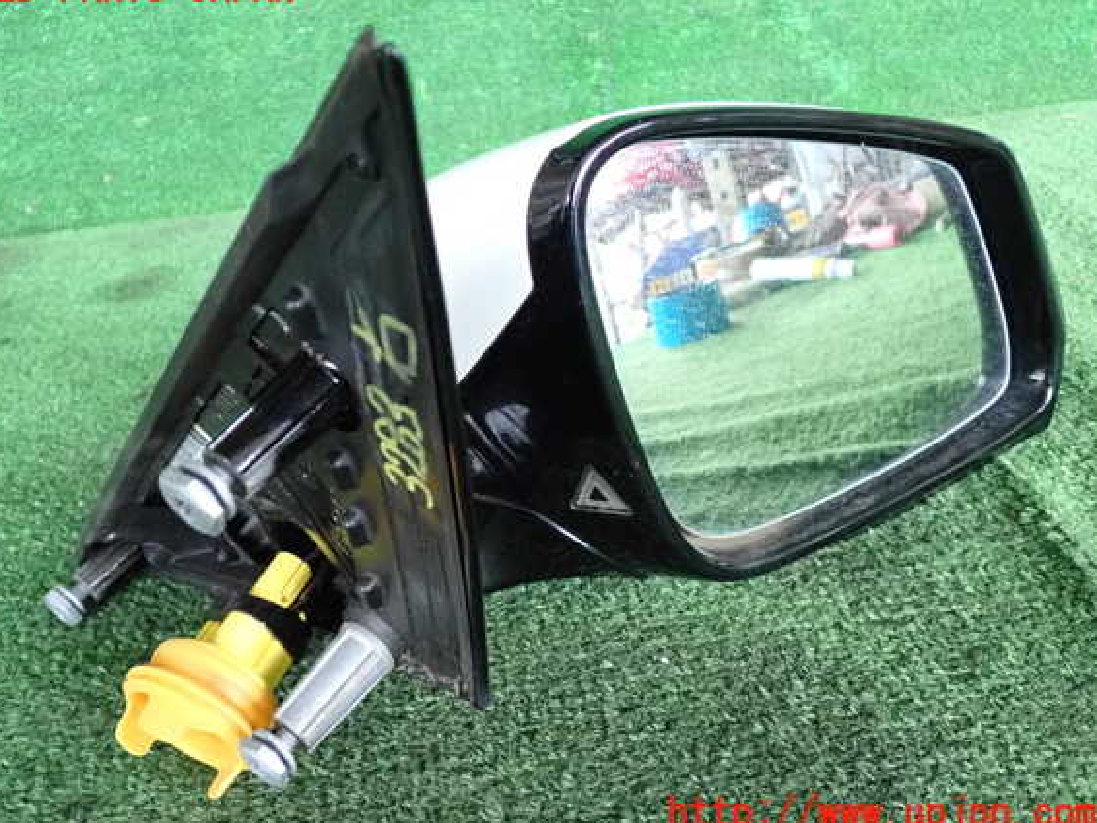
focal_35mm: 34
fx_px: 1078
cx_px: 524
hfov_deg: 53.9
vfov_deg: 41.8
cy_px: 402
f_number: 2.4
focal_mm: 5.79
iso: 2000
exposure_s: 1/125
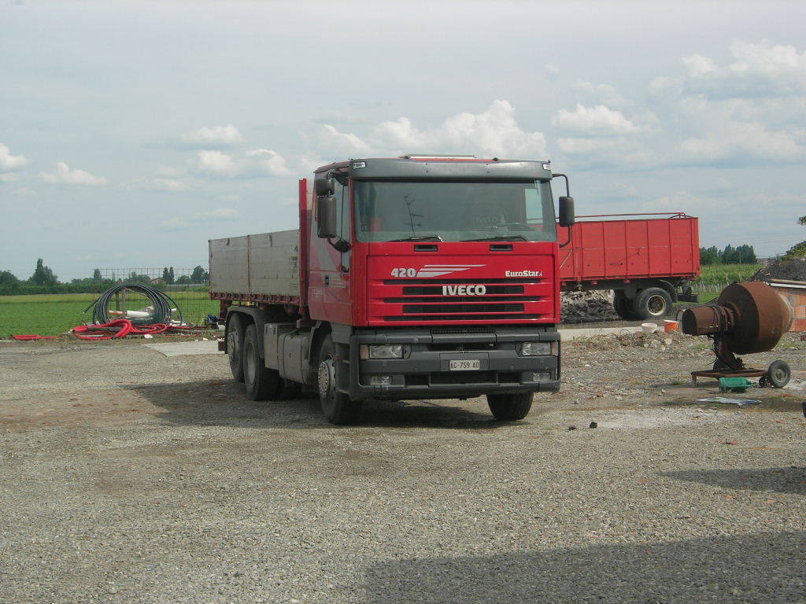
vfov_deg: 20.4
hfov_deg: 27.0
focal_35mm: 72
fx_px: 1676
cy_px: 302
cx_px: 403
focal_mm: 14.9
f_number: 6.3
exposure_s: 1/370
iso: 64
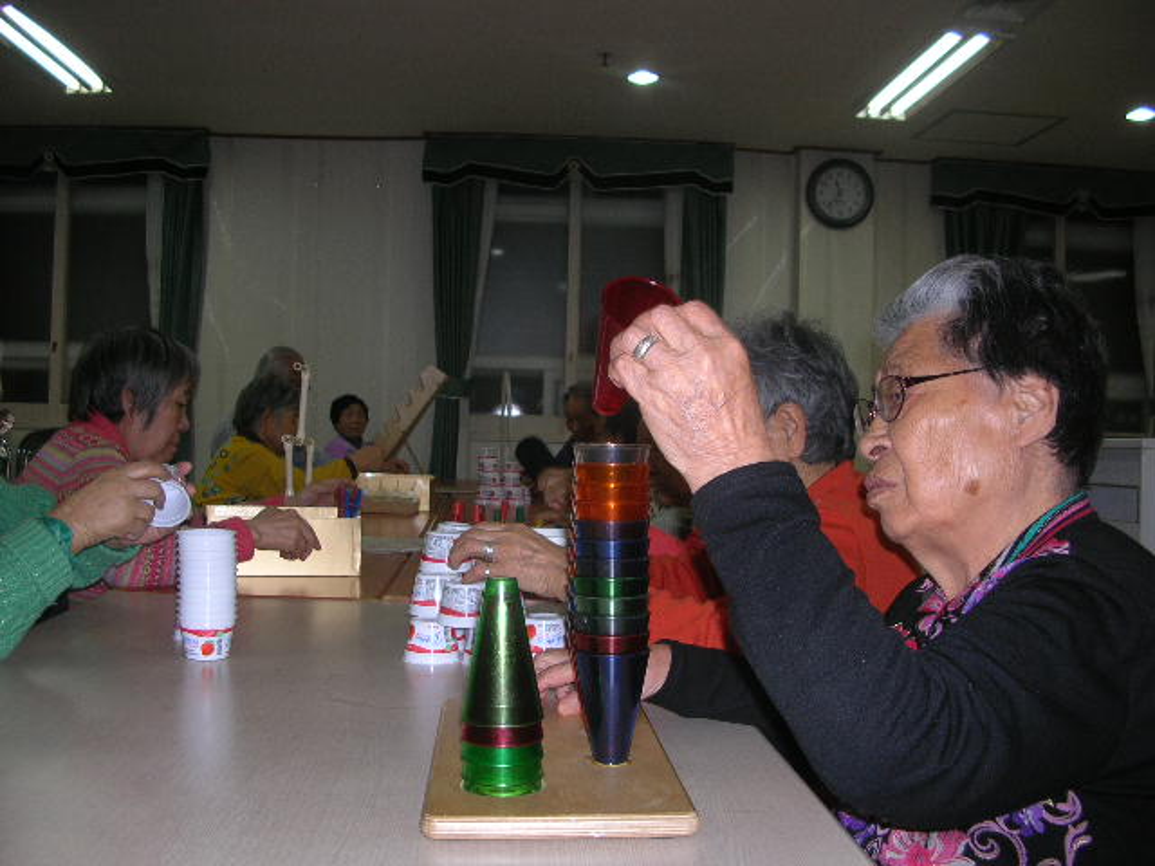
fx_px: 1168
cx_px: 578
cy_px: 433
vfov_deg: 40.7
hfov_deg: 52.6
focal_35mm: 35
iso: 50
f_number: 2.8
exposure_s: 1/60.1
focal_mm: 5.8
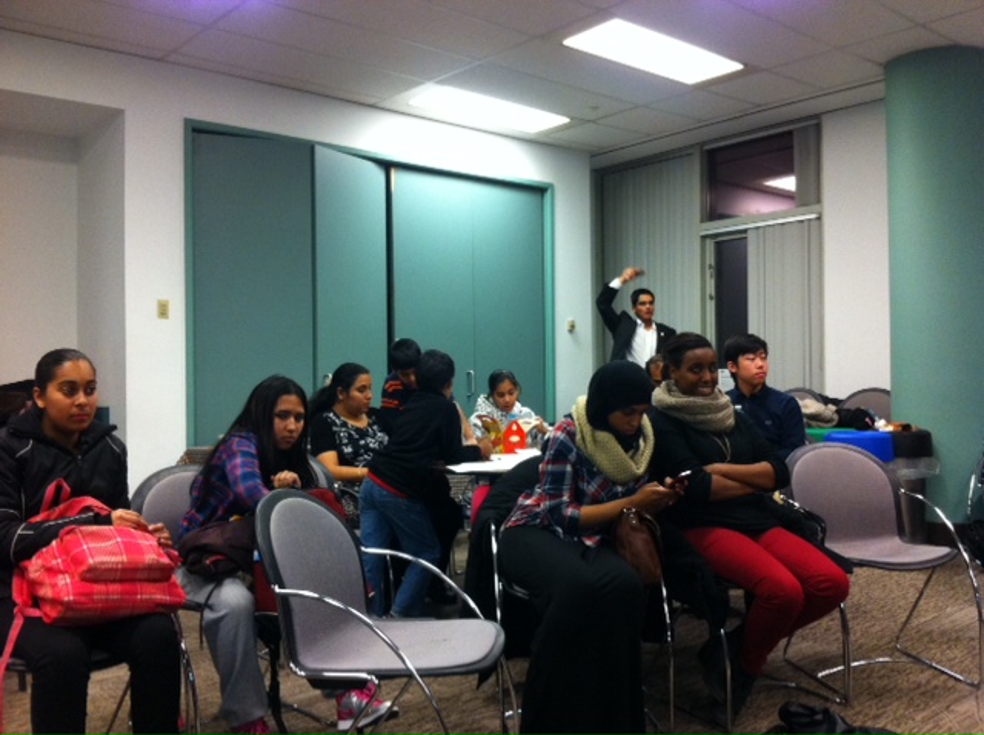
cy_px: 368
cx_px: 492
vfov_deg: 40.6
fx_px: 993
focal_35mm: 35
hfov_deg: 52.7
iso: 160
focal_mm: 3.85
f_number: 2.8
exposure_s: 1/15
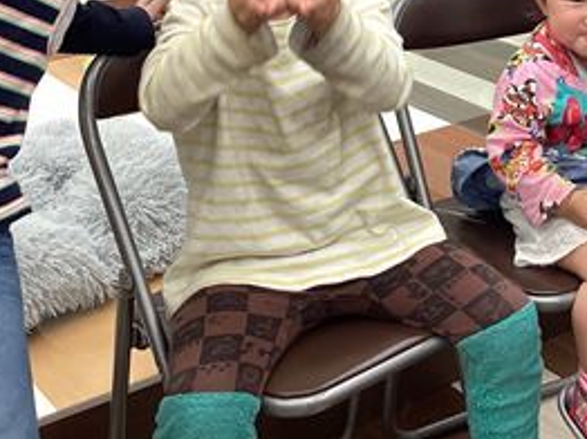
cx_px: 513
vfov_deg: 19.7
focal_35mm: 71
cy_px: -56
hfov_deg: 26.6
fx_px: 1203
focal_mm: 3.3
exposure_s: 1/60
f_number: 2.4
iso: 80
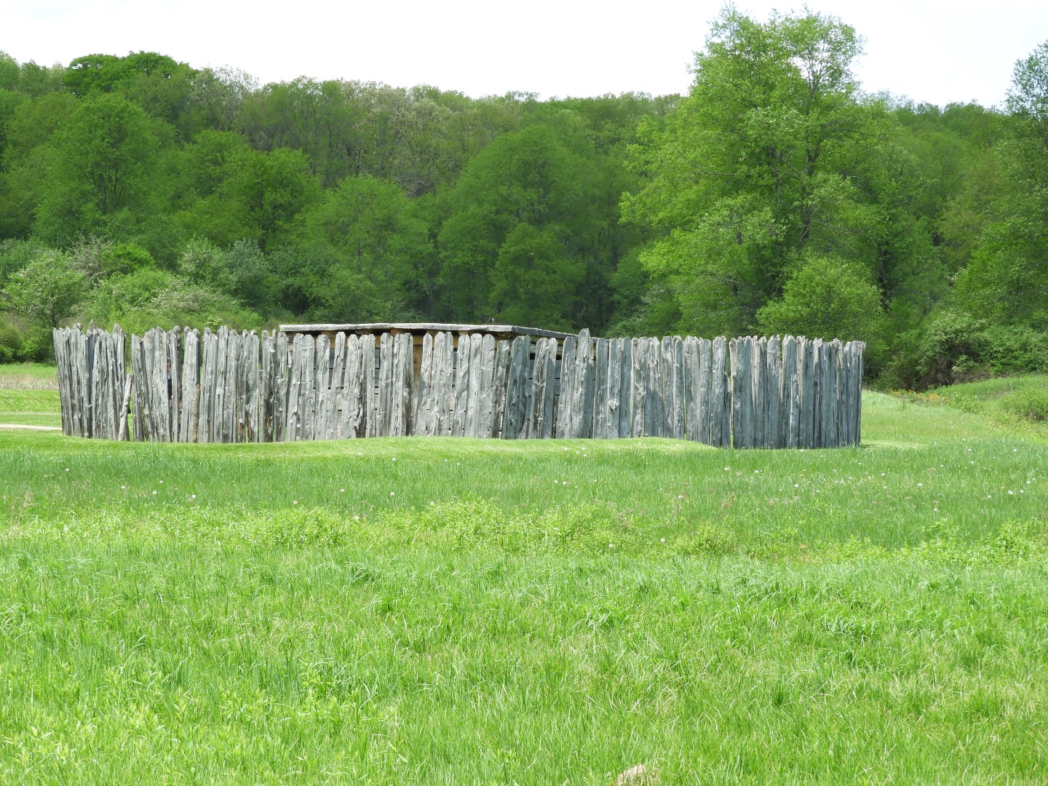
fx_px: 4087
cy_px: 393
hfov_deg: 14.6
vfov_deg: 11.0
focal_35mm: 135
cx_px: 524
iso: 100
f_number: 5
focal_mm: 24.2
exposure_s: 1/200
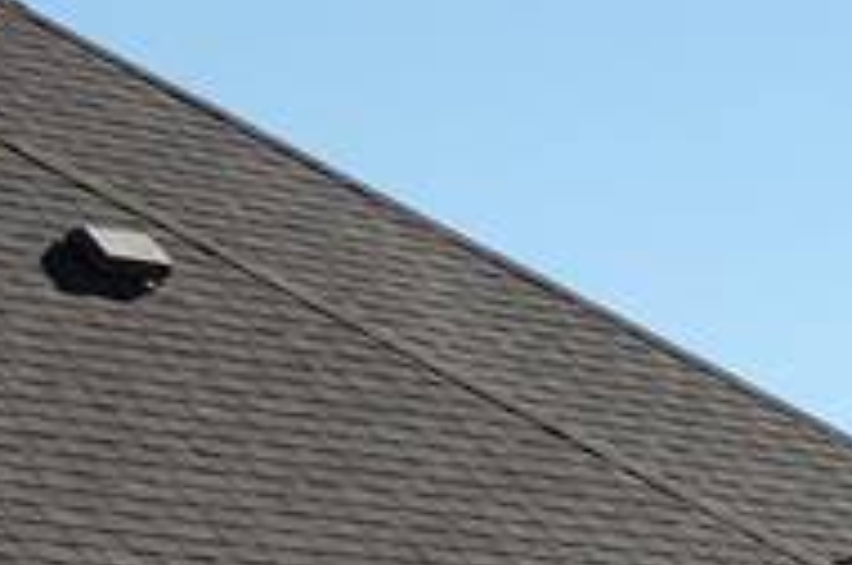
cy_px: 843
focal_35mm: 243
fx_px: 5741
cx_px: 1798
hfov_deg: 8.0
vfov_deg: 5.6
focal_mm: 30
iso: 200
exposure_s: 1/400
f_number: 10
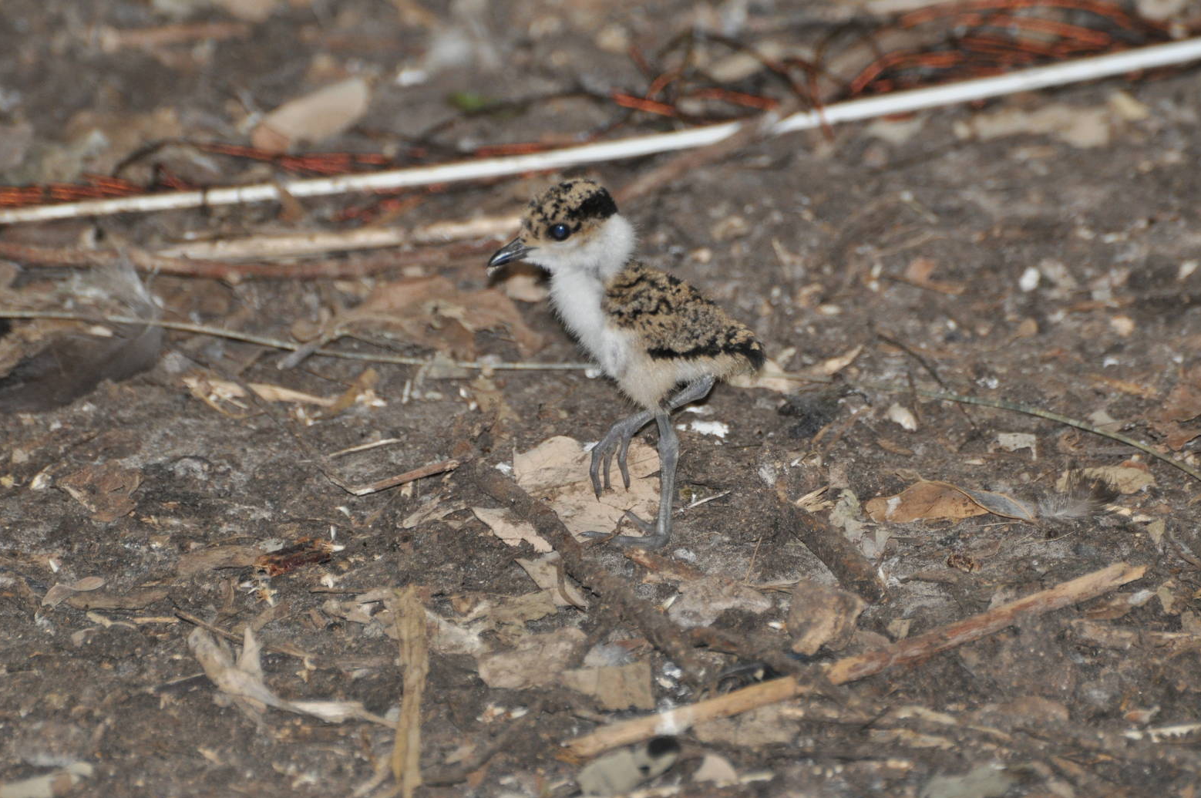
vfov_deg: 3.0
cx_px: 614
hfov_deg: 4.5
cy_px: 391
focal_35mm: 462
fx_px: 15395
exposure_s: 1/60
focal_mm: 300
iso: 800
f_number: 5.6
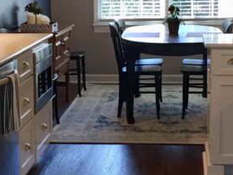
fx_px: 713
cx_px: 115
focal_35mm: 106
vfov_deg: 13.9
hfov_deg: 18.5
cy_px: 46
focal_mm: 4.15
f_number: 2.2
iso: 32
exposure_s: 1/30
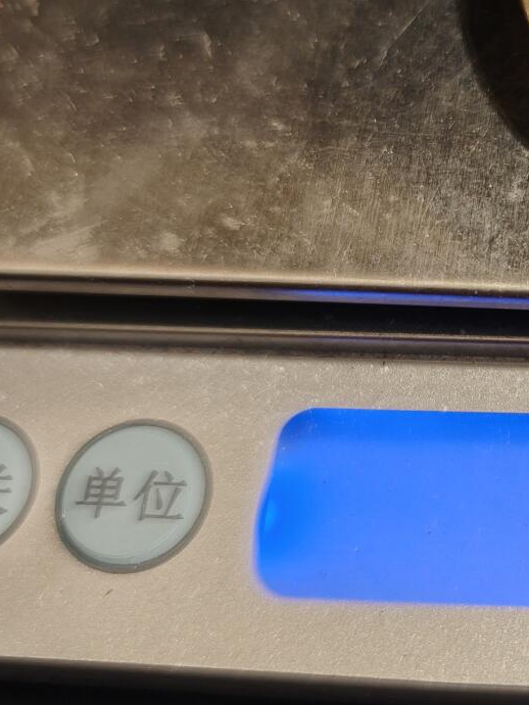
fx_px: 1222
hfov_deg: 22.3
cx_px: 661
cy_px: 316
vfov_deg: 32.1
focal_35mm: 60
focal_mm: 6.06
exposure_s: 1/163
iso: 250
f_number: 1.6
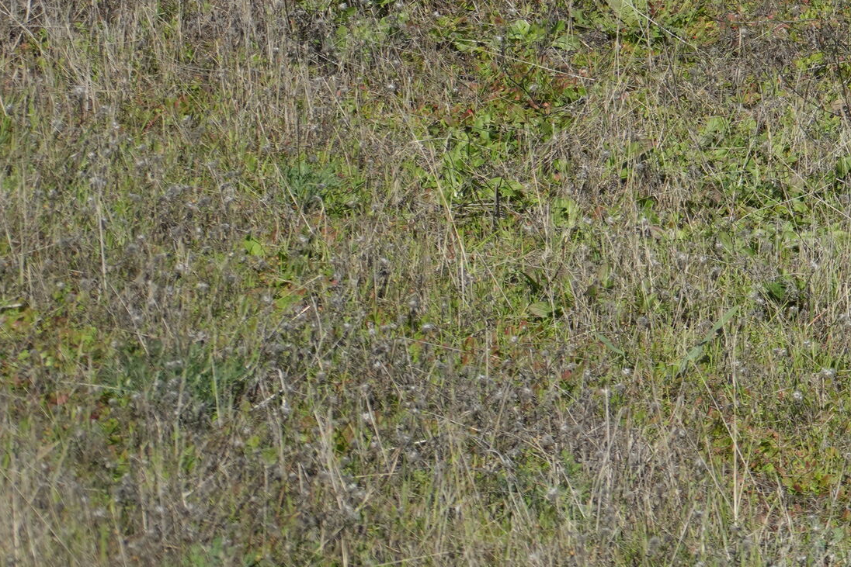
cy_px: -66
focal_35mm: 406
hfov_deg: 5.0
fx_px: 9598
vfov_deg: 3.4
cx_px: 1409
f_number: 6.3
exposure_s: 1/1600
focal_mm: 103
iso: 320
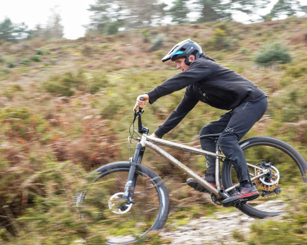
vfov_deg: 22.8
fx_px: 609
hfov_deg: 28.3
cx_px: 177
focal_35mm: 67
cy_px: 123
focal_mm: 59
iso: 2000
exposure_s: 1/160
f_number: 16
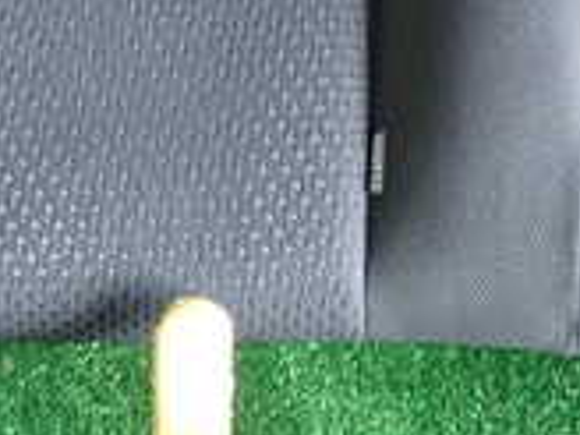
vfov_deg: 10.8
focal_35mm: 132
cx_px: 396
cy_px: -230
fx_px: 2212
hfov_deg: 14.9
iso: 320
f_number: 2.5
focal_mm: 6.37
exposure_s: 1/40
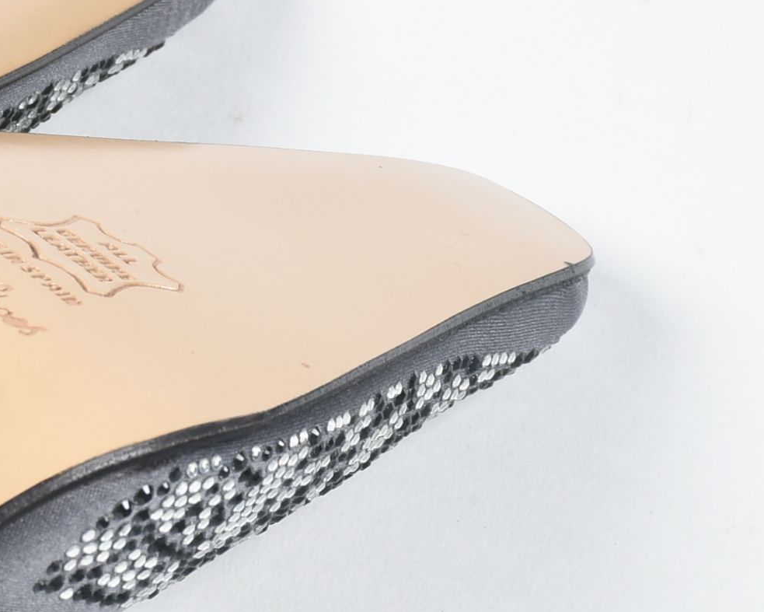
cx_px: -382
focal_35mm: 343
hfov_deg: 5.6
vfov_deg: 4.5
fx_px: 7758
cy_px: 285
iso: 200
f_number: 14
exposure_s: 1/125
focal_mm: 80
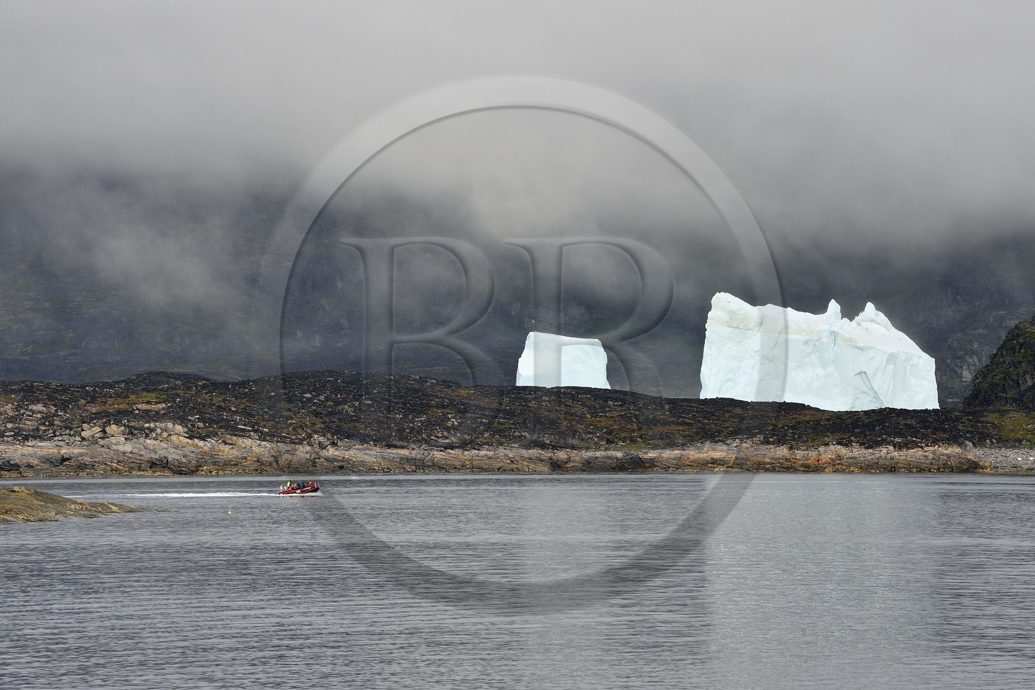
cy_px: 345
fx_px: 5748
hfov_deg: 10.3
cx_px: 518
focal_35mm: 200
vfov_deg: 6.9
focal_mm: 200
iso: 400
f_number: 10
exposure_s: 1/400
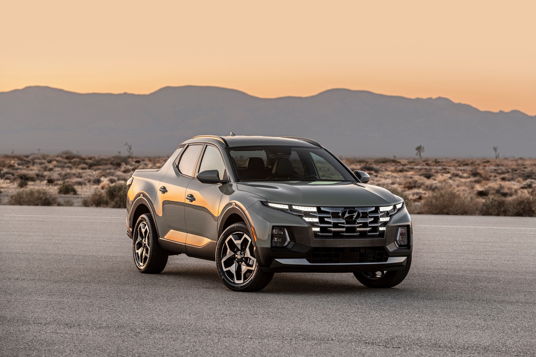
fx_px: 1519
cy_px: 178
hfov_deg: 20.0
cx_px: 268
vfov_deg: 13.4
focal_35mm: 102
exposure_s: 1/13
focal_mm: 102
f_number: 5
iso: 64
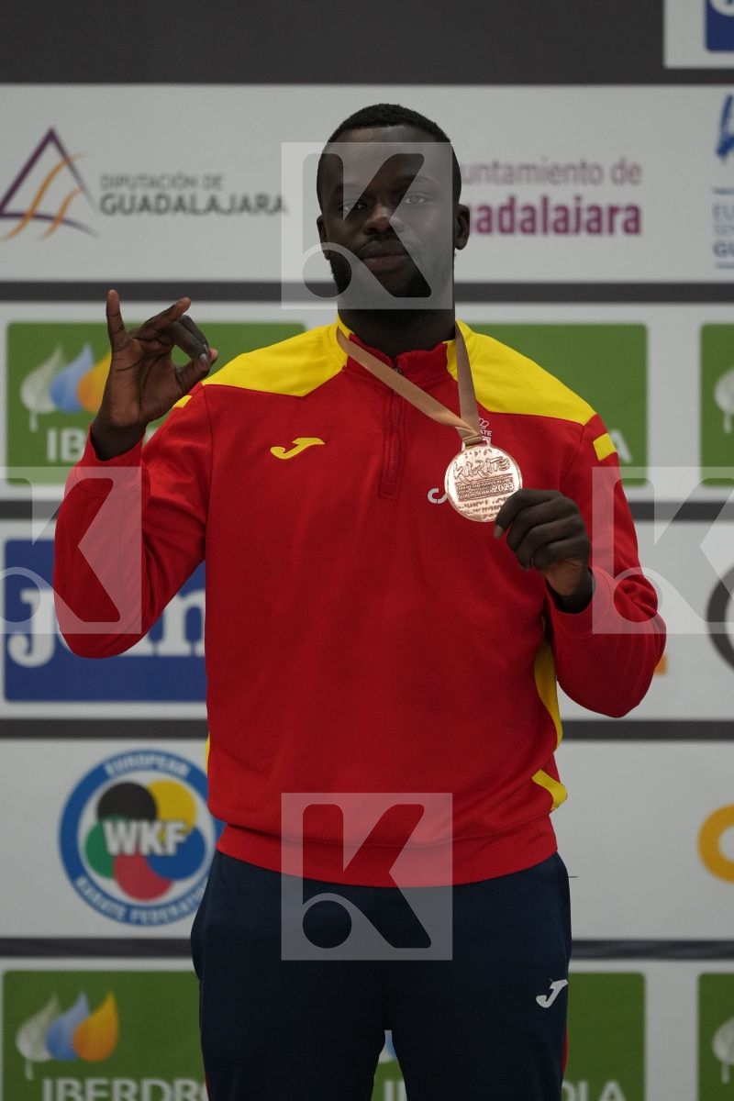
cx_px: 367
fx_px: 9174
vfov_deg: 6.9
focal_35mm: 300
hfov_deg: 4.6
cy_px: 550
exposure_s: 1/500
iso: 1600
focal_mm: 200
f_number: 2.8
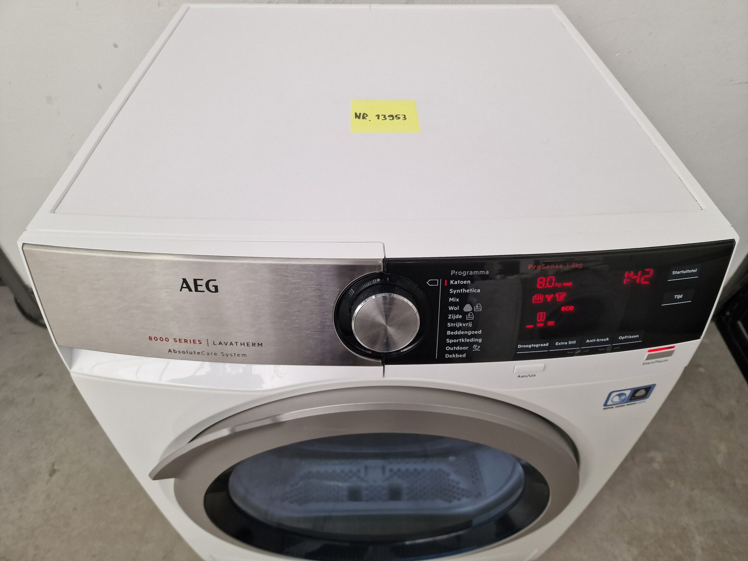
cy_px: 280
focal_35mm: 23
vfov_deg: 58.9
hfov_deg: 73.9
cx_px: 374
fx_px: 497
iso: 64
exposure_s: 1/100
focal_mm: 6.4
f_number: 1.8
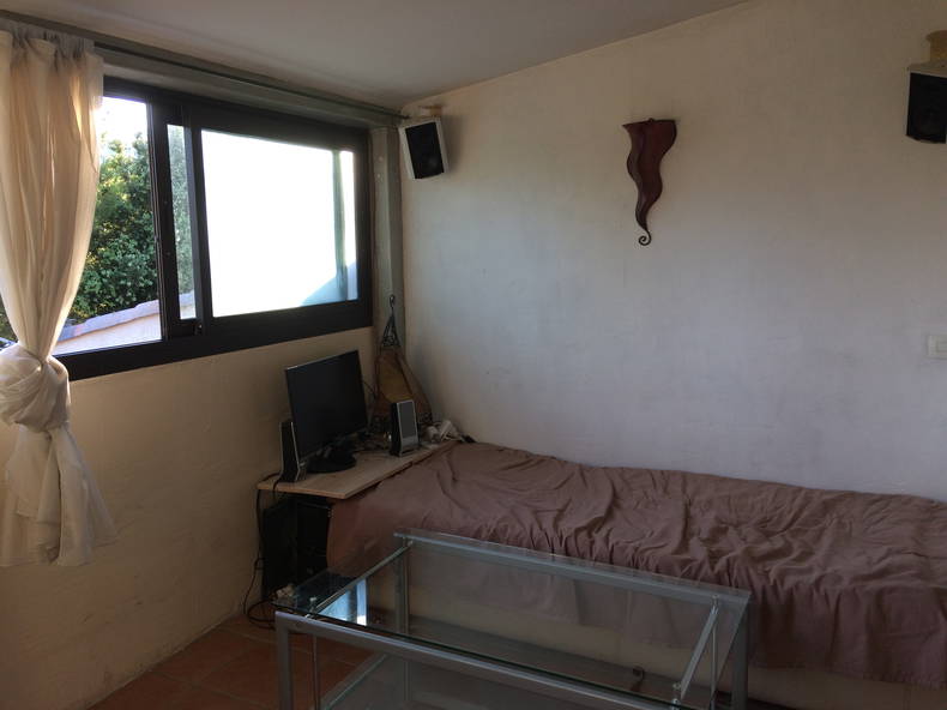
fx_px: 793
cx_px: 474
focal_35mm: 29
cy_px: 355
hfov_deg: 61.7
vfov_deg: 48.2
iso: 40
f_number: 2.2
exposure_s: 1/100
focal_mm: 4.15
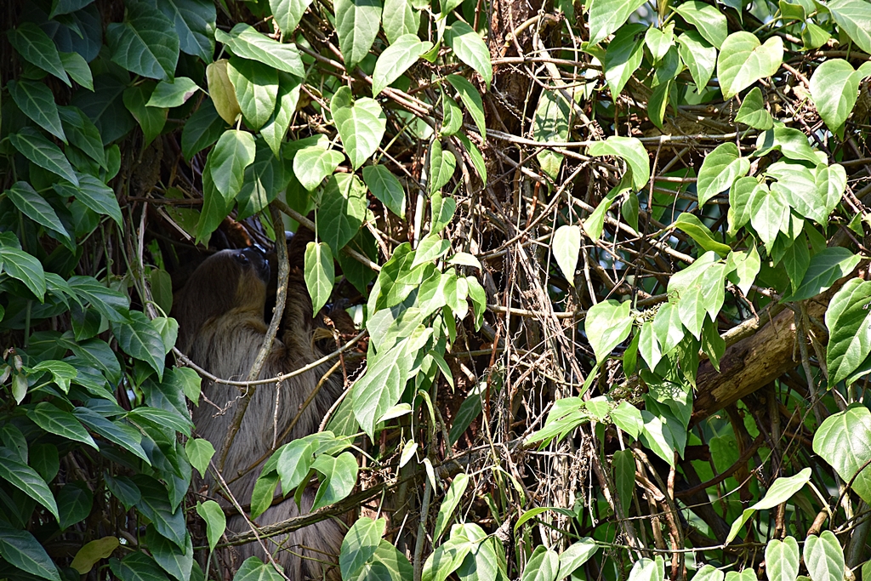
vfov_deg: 6.5
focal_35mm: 210
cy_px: 290
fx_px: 5081
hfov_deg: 9.8
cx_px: 436
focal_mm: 140
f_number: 5.6
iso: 400
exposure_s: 1/320
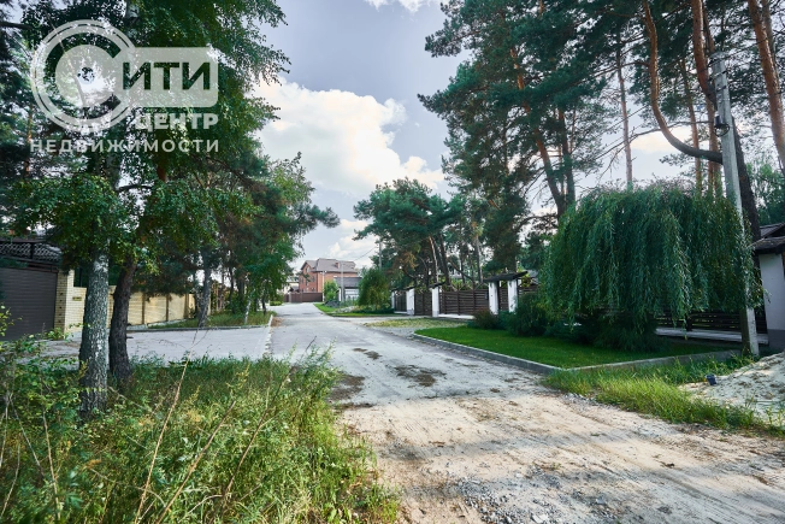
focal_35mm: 17
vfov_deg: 70.5
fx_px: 371
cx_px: 392
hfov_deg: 93.3
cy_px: 262
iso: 100
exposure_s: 1/160
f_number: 4.5
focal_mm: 17
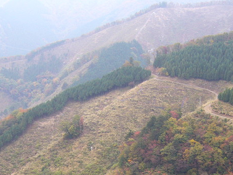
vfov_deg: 18.3
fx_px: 525
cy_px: 184
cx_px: 127
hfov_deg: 25.0
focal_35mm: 78
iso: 80
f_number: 2.8
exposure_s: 1/40
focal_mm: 5.8
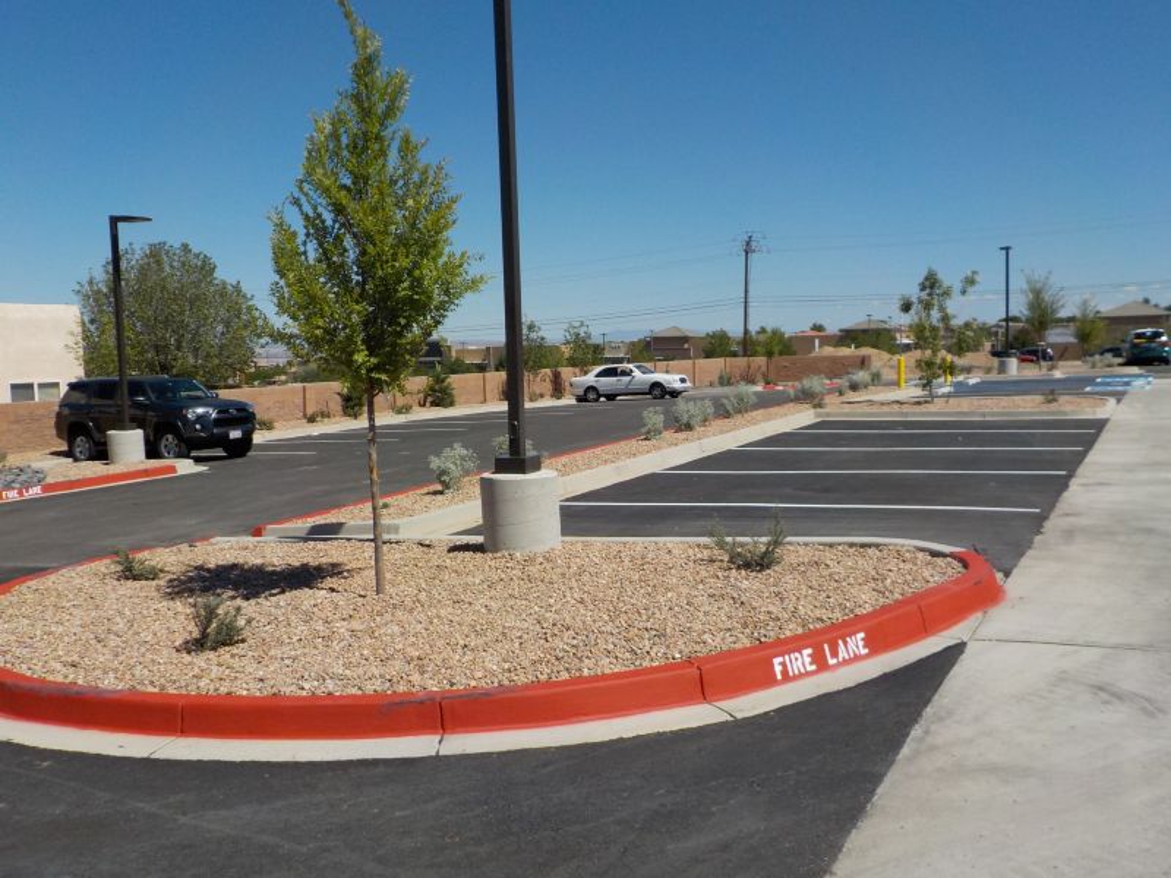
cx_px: 586
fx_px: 1015
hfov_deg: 60.0
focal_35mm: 30
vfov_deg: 46.8
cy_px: 439
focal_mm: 4.1
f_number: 6.6
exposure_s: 1/640
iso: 125
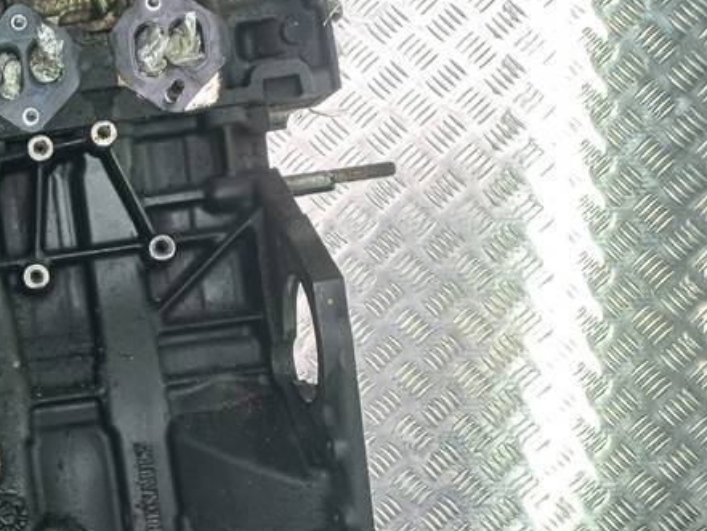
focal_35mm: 58
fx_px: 1185
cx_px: -21
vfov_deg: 25.1
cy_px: 374
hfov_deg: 30.6
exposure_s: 1/50
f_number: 1.8
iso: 80
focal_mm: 4.6
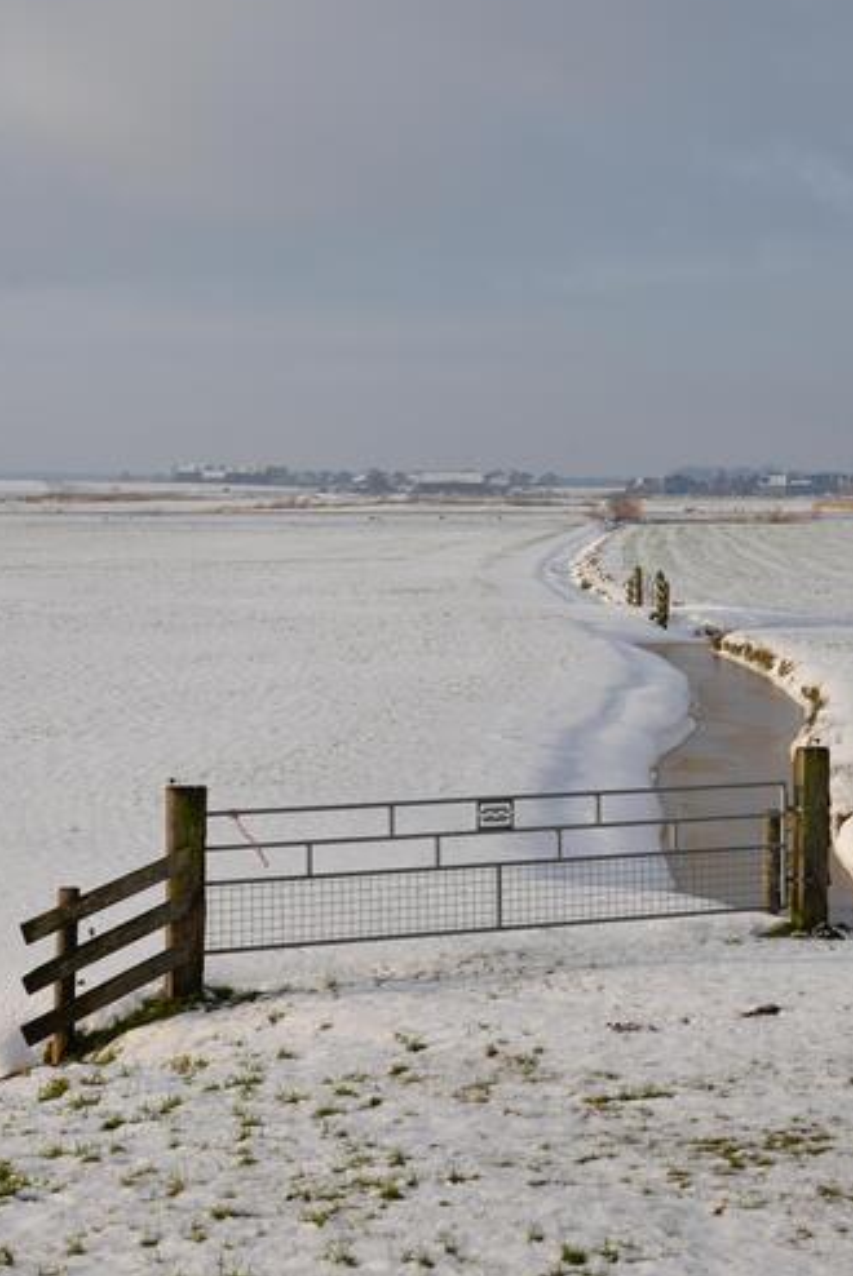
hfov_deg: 20.3
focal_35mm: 67
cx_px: 538
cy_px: 601
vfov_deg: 30.1
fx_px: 2378
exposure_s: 1/320
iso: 100
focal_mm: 48
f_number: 9
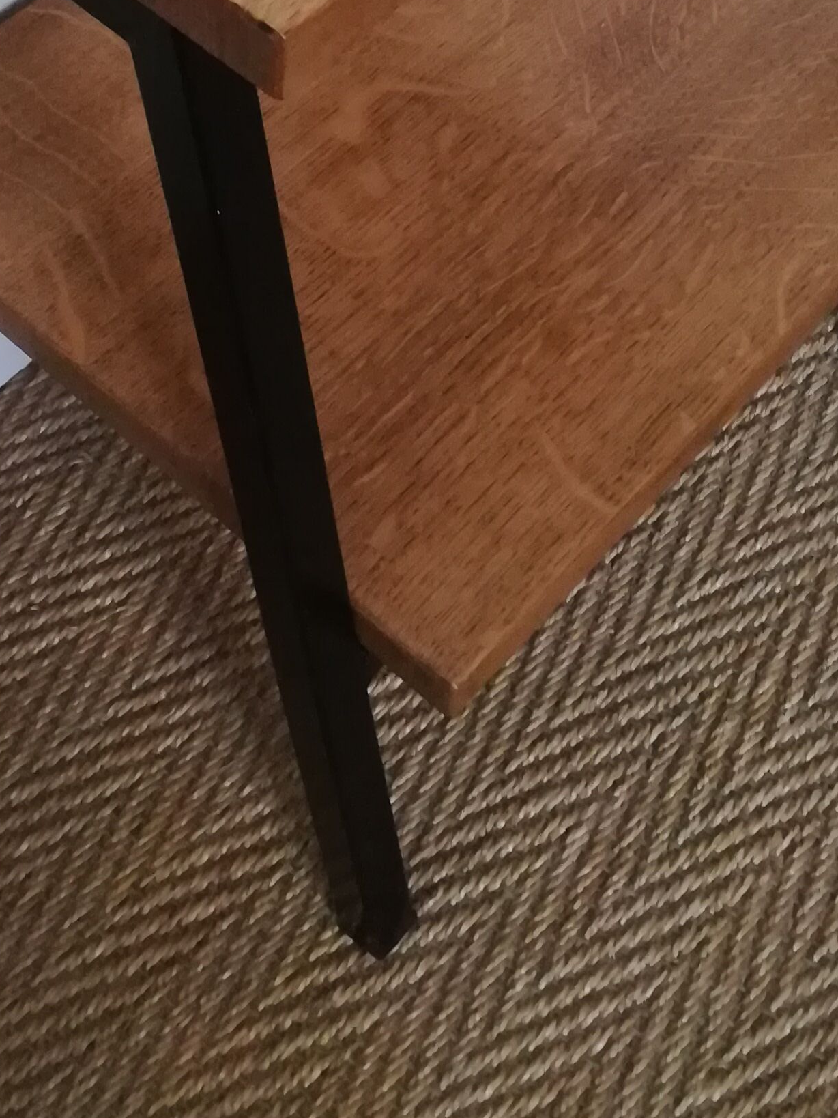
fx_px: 2034
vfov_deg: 29.2
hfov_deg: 23.2
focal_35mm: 63
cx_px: 328
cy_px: 66
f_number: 2.2
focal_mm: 3.83
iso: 800
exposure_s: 1/14.3
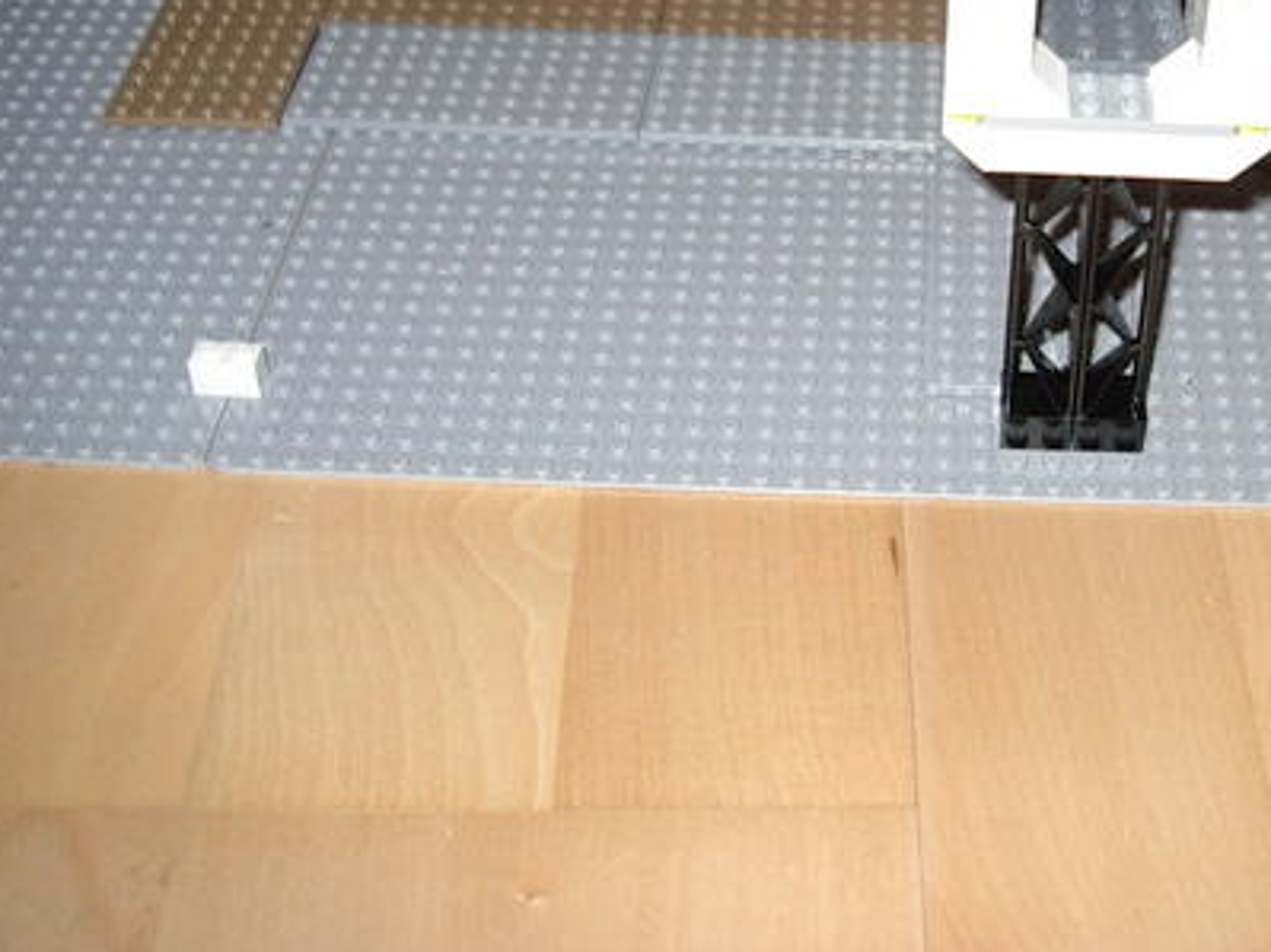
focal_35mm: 61
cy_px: 194
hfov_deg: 31.2
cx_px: 946
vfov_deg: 23.7
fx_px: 2239
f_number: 2.6
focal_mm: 5.8
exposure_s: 1/60
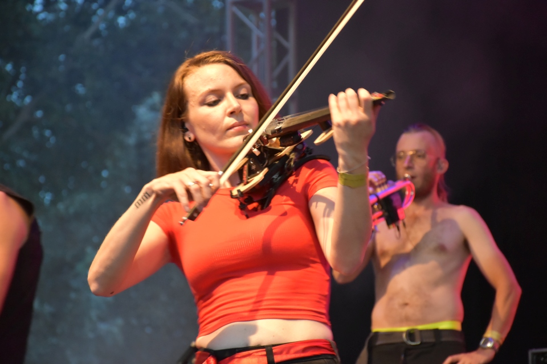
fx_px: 2393
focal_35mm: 158
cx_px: 274
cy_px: 182
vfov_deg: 8.7
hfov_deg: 13.0
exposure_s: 1/30
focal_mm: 105
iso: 3200
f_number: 5.6
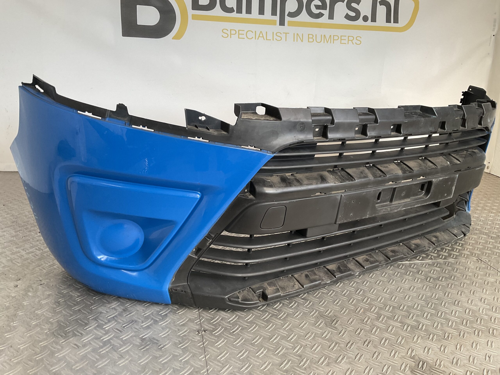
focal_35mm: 29
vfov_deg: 48.2
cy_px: 188
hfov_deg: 61.7
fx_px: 419
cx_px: 250
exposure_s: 1/50
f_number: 1.8
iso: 40
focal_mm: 3
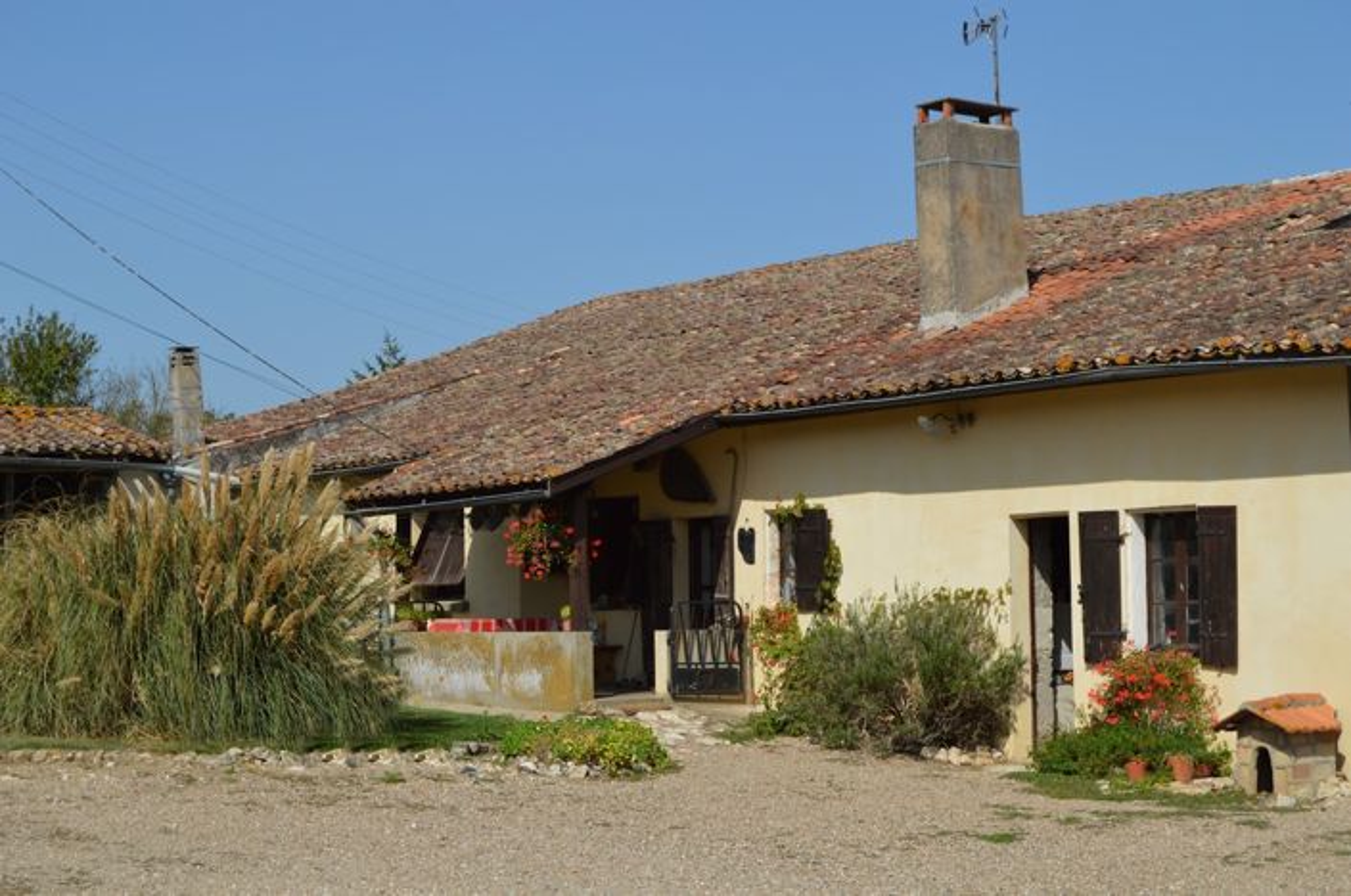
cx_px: 676
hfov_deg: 29.3
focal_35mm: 69
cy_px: 448
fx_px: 2586
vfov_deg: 19.7
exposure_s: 1/400
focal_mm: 46
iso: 100
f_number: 10
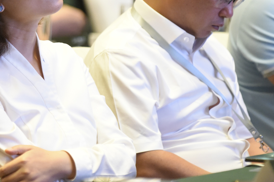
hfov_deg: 4.7
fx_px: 3333
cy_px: 37
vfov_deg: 3.1
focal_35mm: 438
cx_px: 12
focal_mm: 200
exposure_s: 1/200
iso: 5000
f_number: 3.2
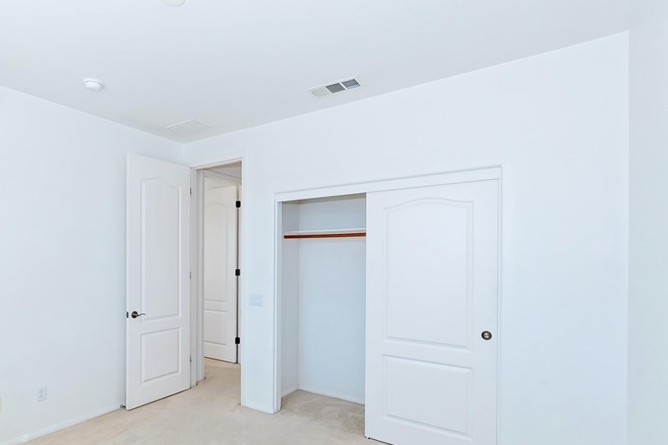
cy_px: 254
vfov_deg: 61.7
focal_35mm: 20
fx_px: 371
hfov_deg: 83.0
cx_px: 268
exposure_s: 1/250
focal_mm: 11
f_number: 9
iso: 800
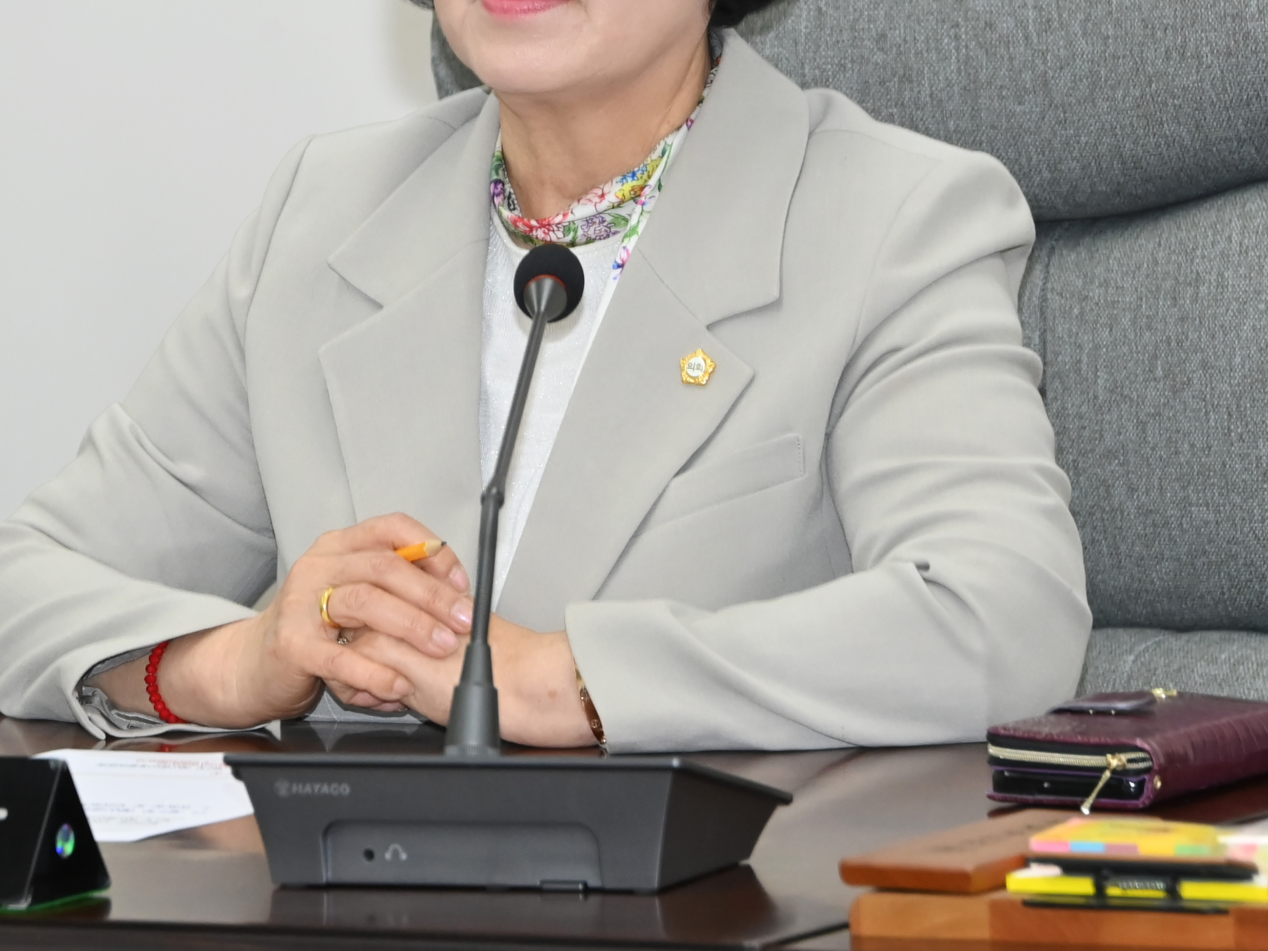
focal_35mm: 350
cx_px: 414
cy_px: 198
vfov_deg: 4.2
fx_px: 12821
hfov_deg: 5.7
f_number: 6.3
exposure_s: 1/250
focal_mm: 170
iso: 2500
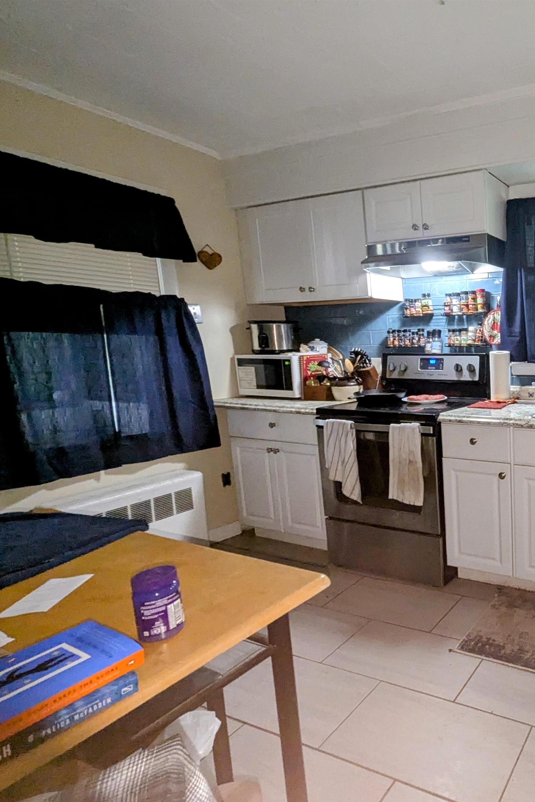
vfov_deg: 90.0
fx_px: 401
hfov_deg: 53.5
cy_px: 401
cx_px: 531
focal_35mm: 18
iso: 256
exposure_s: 1/24
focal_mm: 1.95
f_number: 2.2
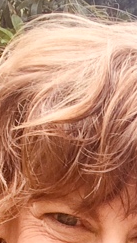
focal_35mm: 89
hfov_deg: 13.1
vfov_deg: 22.0
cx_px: 188
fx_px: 574
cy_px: 297
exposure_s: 1/173
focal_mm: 2.15
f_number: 2.4
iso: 50
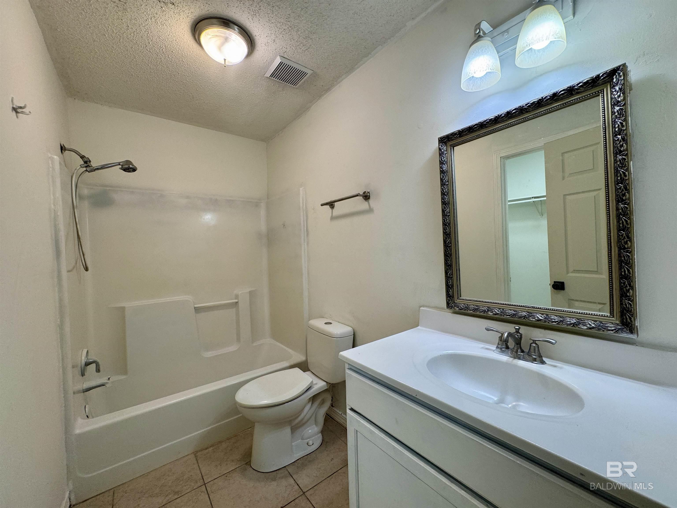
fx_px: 274
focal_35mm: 14
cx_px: 338
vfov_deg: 85.7
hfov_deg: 102.1
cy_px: 254
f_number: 2.2
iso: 125
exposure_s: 1/120
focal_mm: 2.22
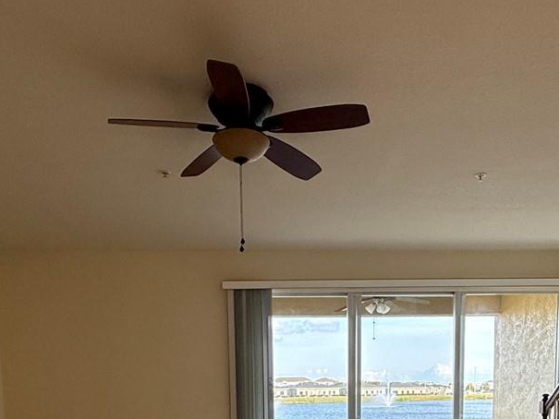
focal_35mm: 37
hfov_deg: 50.1
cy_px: 461
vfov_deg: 33.6
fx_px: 598
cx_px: 290
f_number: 2.2
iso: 80
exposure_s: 1/120
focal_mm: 2.22
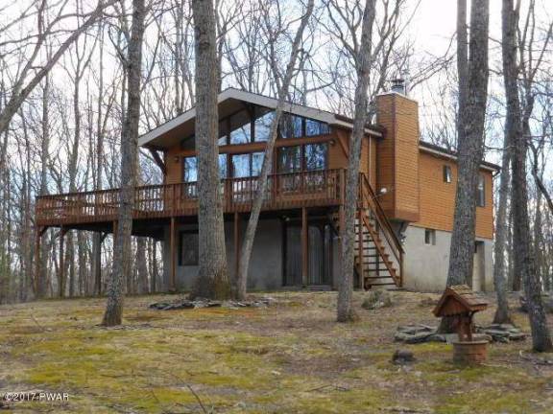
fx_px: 1006
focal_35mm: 63
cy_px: 207
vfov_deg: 23.3
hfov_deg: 30.7
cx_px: 276
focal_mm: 11.2
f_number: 5
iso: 80
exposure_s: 1/60
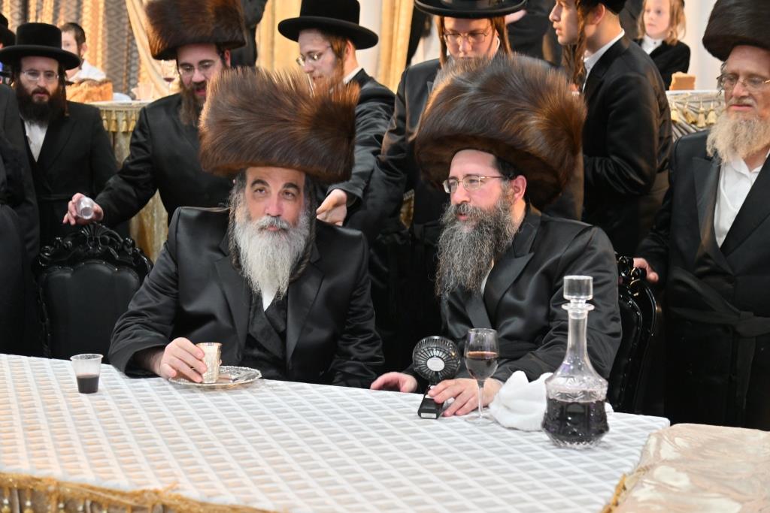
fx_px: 1070
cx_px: 385
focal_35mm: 50
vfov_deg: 27.0
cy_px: 256
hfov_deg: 39.6
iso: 1000
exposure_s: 1/200
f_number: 4
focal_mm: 50
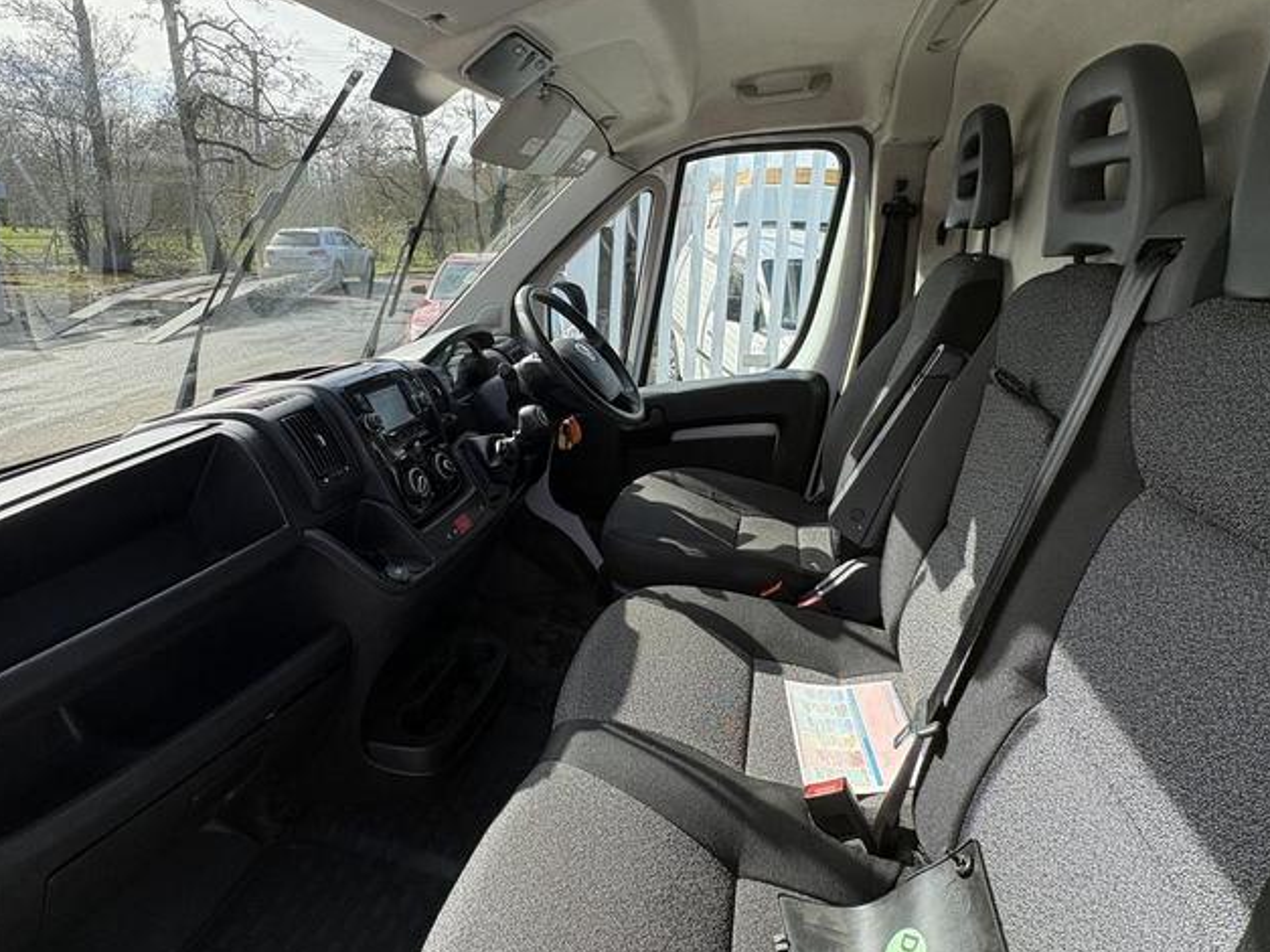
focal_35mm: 20
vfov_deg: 65.3
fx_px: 734
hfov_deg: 81.5
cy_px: 379
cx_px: 571
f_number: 2.2
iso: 50
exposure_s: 1/399
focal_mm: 2.22
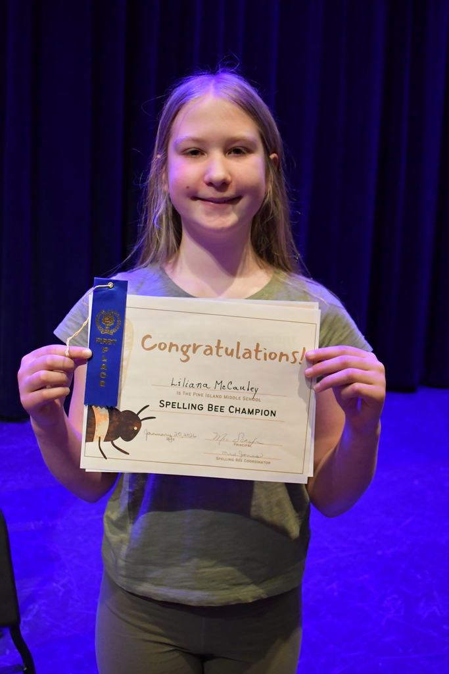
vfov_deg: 48.5
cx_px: 224
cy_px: 337
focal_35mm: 40
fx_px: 748
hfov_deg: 33.4
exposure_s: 1/80
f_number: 3.5
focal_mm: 20
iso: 3200
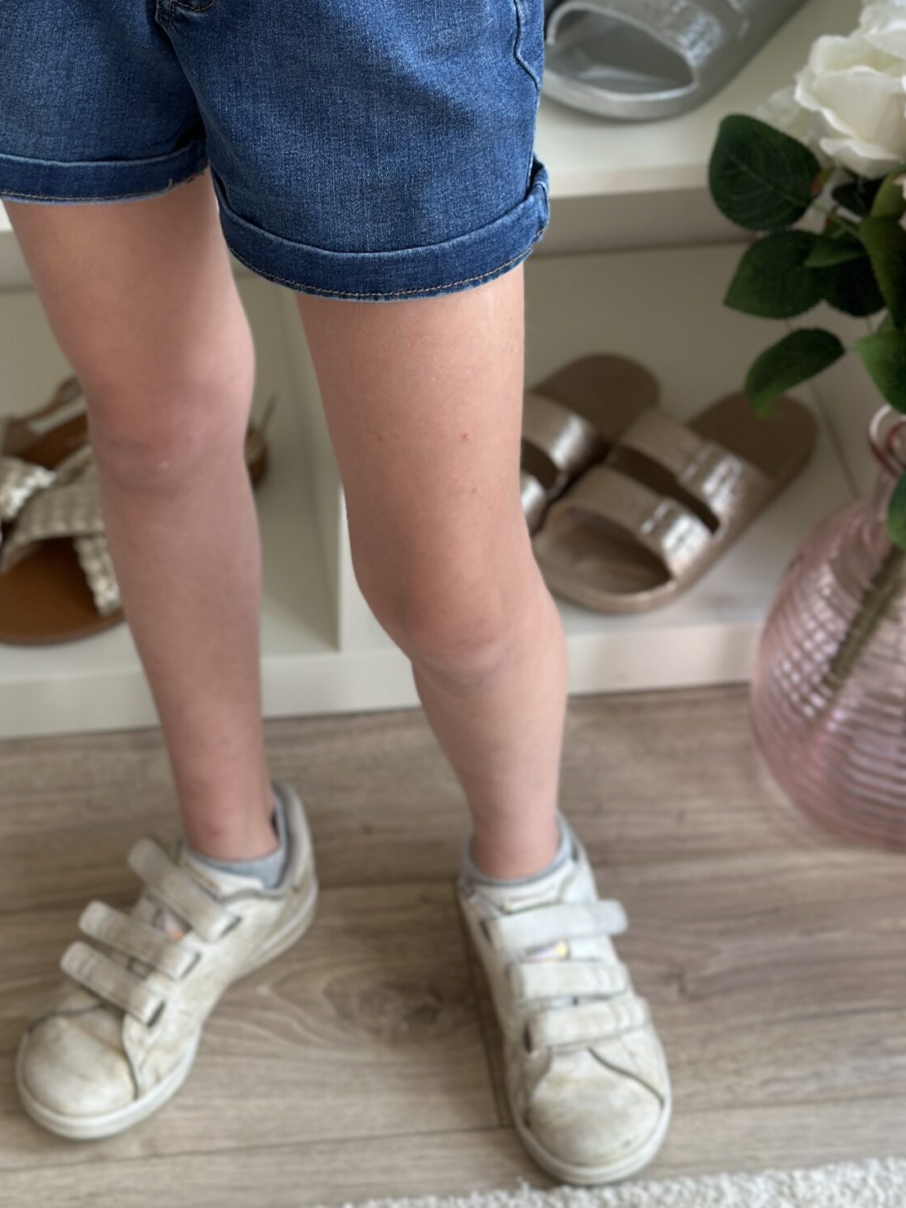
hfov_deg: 17.7
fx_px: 2896
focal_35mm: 83
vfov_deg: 23.3
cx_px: 278
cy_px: 264
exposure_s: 1/208
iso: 80
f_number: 1.78
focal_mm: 6.86
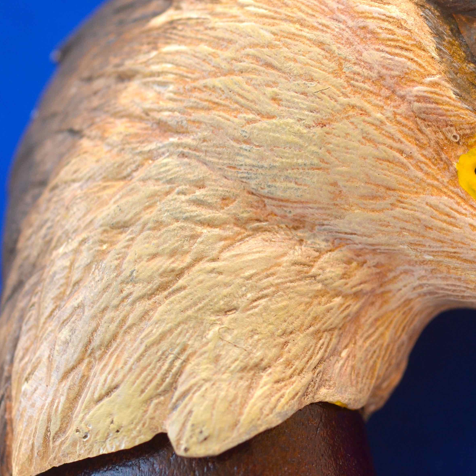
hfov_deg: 34.3
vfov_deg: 35.0
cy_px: 159
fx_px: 747
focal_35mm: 48
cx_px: 382
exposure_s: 1/160
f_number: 5.6
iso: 400
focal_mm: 18
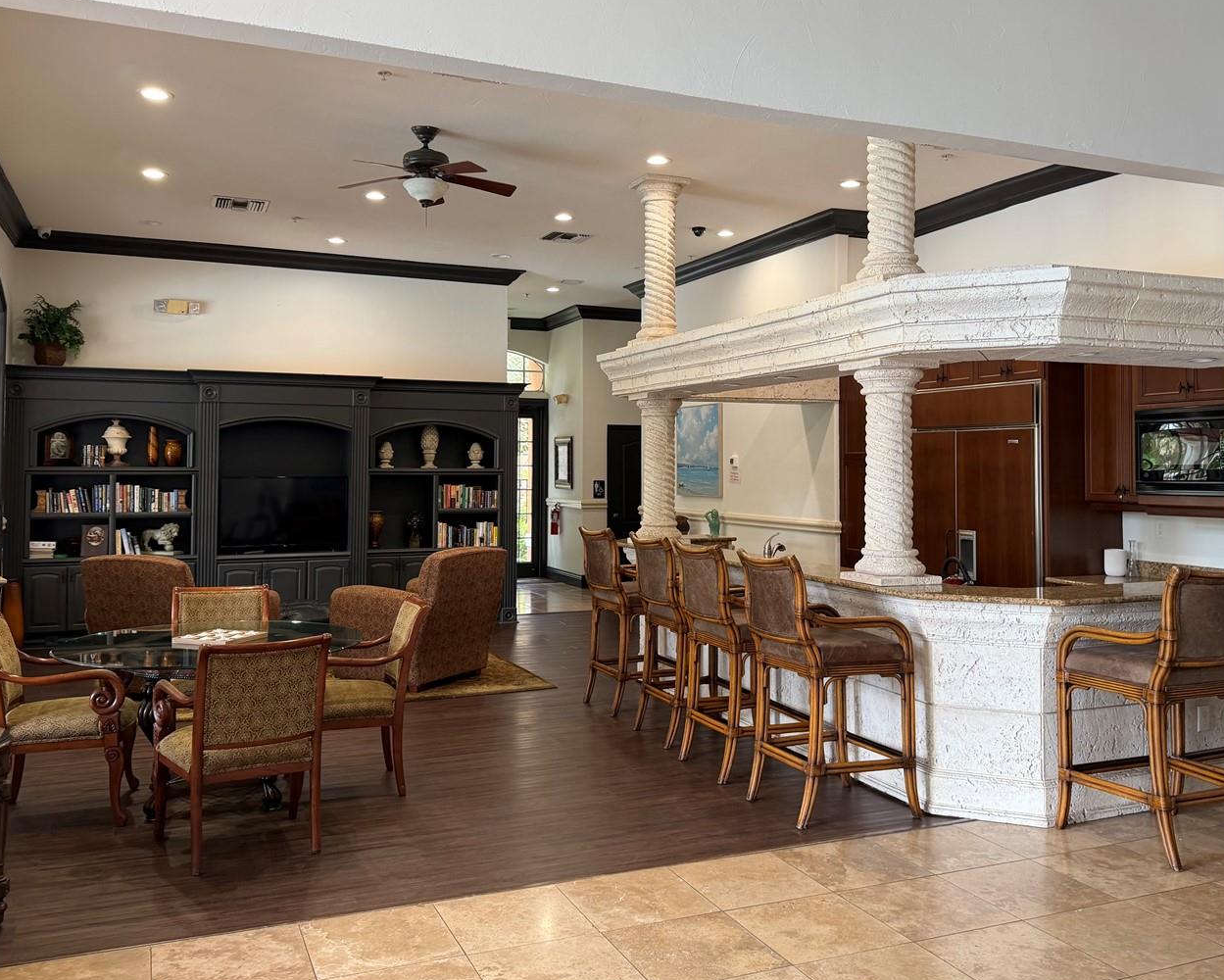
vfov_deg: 48.4
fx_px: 1087
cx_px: 622
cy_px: 434
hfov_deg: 58.8
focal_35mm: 30
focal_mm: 6.76
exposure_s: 1/121
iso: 200
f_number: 1.78
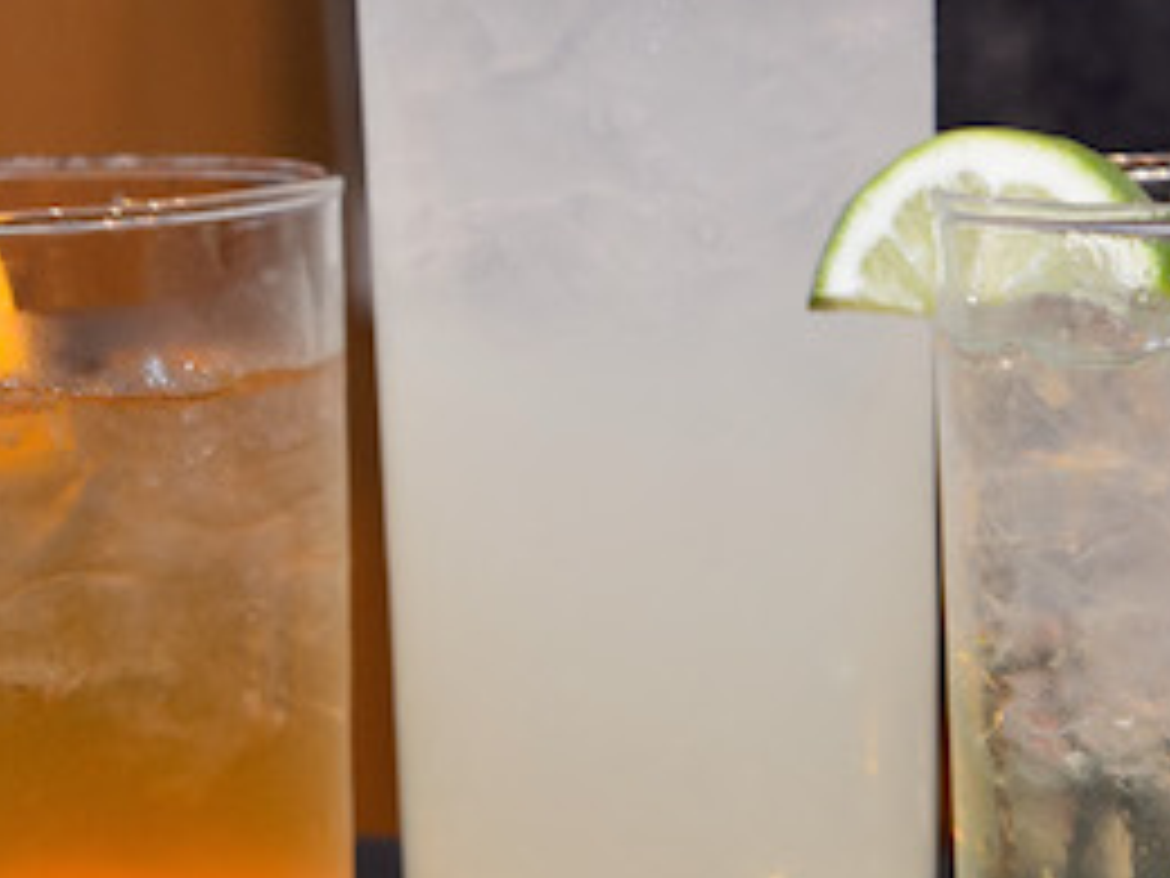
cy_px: 324
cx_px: 454
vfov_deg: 11.1
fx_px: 4495
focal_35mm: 133
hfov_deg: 14.8
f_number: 4.5
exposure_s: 1/125
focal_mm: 40
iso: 800
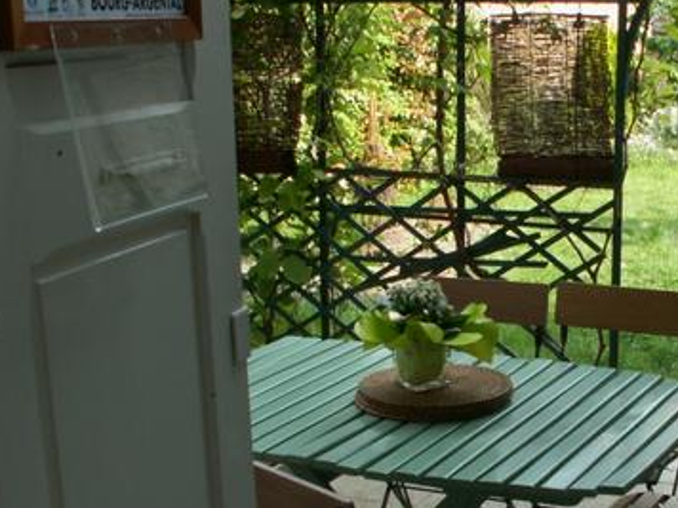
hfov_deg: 29.8
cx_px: 568
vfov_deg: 23.1
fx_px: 1234
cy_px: 358
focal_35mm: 63
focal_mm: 5.86
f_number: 5
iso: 50
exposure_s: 1/30
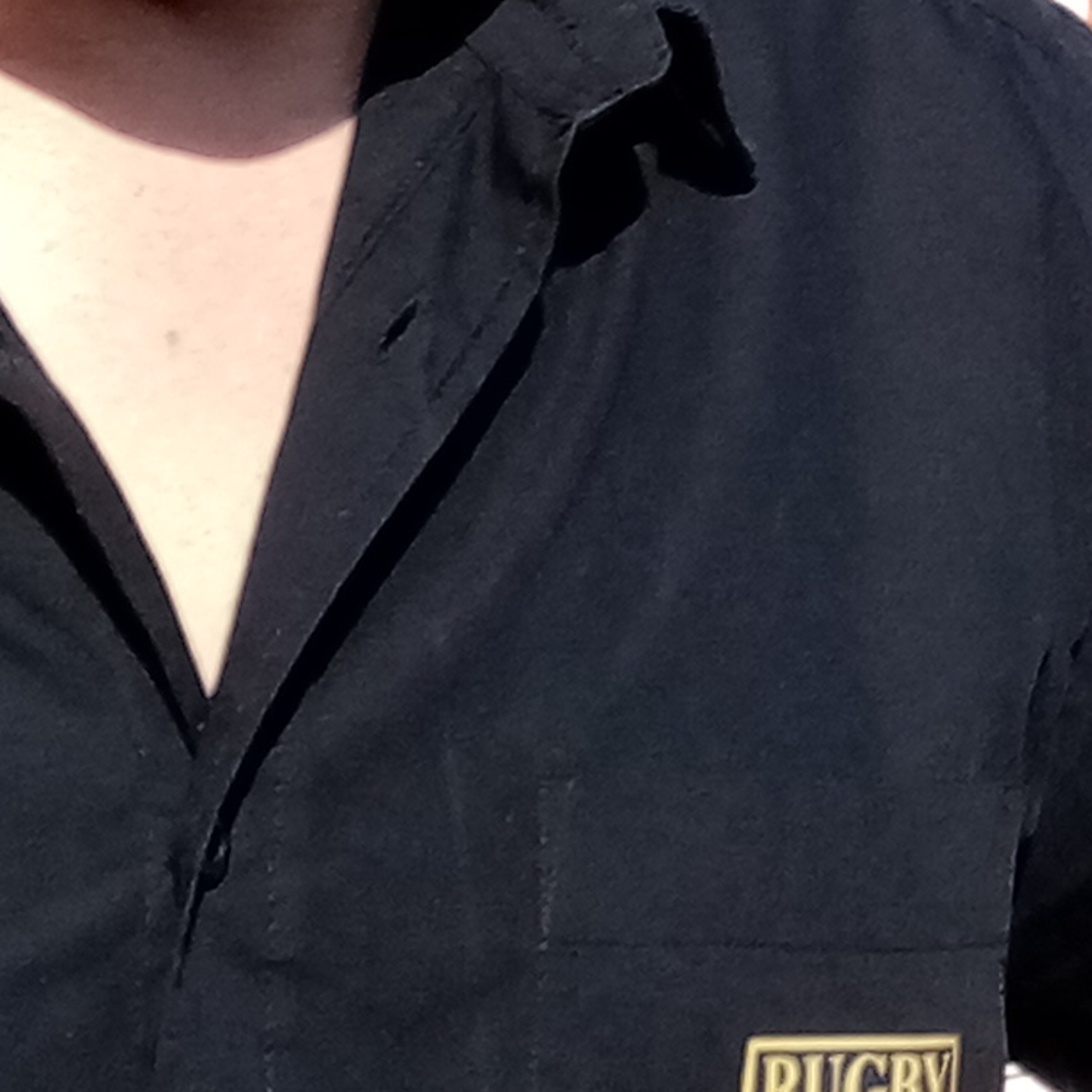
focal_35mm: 127
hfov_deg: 13.4
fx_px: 4533
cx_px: 1225
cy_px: -793
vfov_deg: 12.7
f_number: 1.8
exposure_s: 1/1307
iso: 103
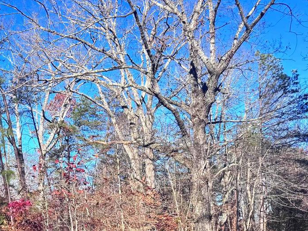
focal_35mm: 50
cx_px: 5
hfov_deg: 34.9
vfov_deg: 28.2
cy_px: 201
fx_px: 445
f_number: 1.78
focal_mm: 6.76
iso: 80
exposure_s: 1/1721
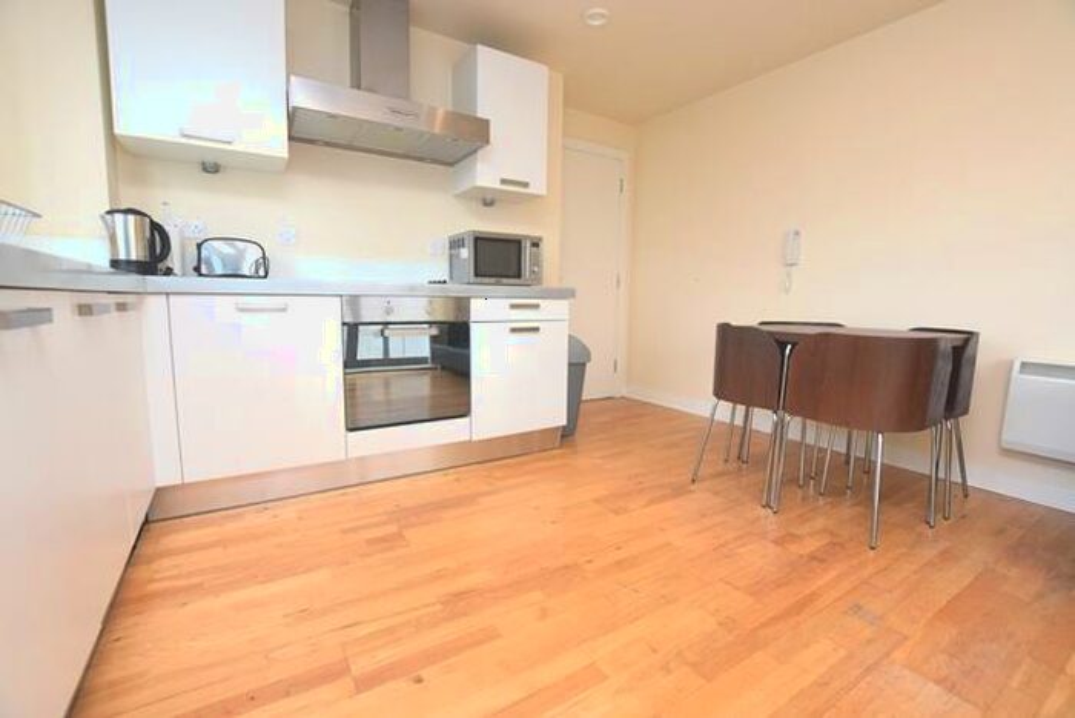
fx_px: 448
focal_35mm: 15
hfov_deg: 100.4
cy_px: 359
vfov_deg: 77.4
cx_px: 538
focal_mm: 10
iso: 800
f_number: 5.6
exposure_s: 1/125
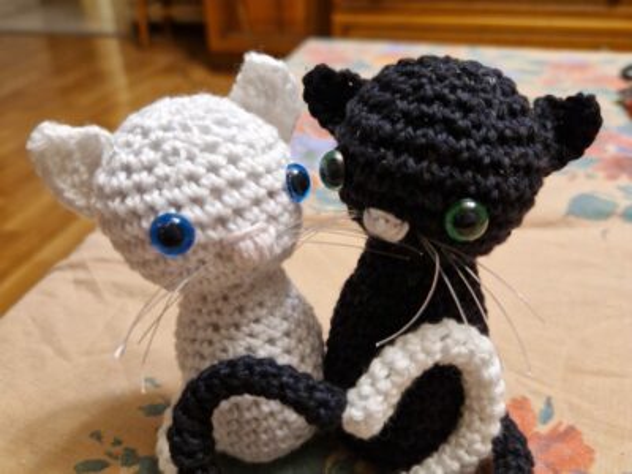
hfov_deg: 73.9
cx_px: 316
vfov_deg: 58.9
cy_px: 237
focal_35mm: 23
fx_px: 420
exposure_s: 1/50
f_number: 1.8
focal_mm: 5.4
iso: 640
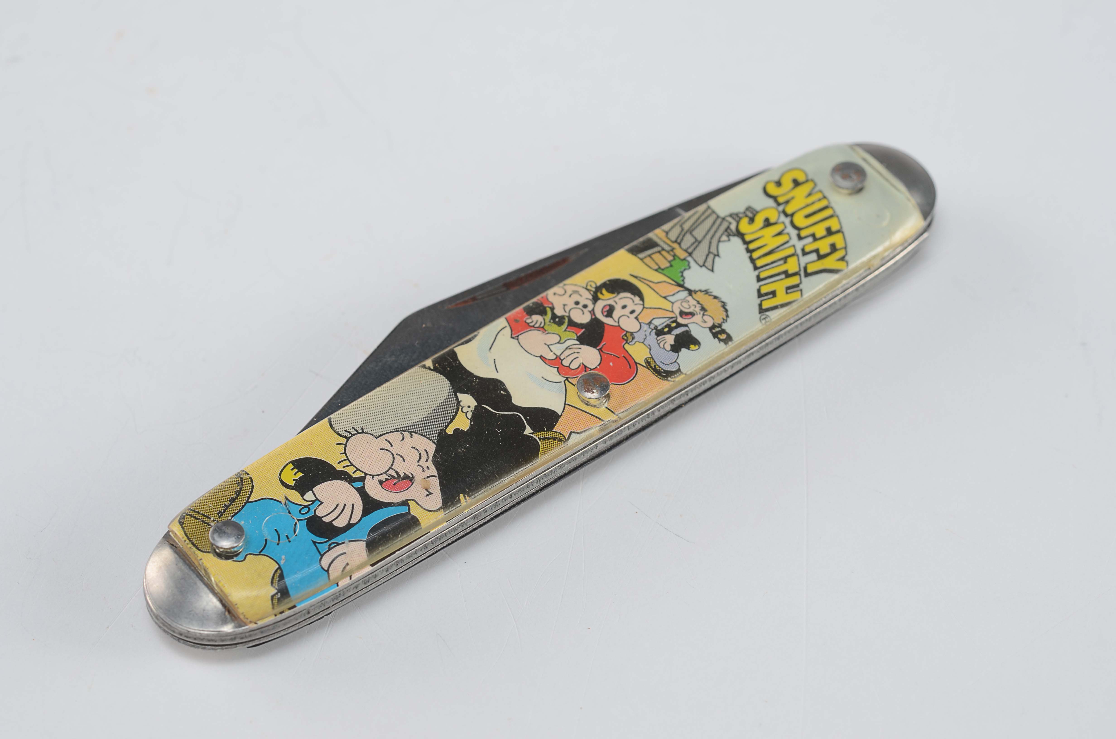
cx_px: 558
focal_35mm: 90
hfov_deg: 22.7
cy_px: 370
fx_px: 2784
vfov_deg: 15.1
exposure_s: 1/80
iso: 100
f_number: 11
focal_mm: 60
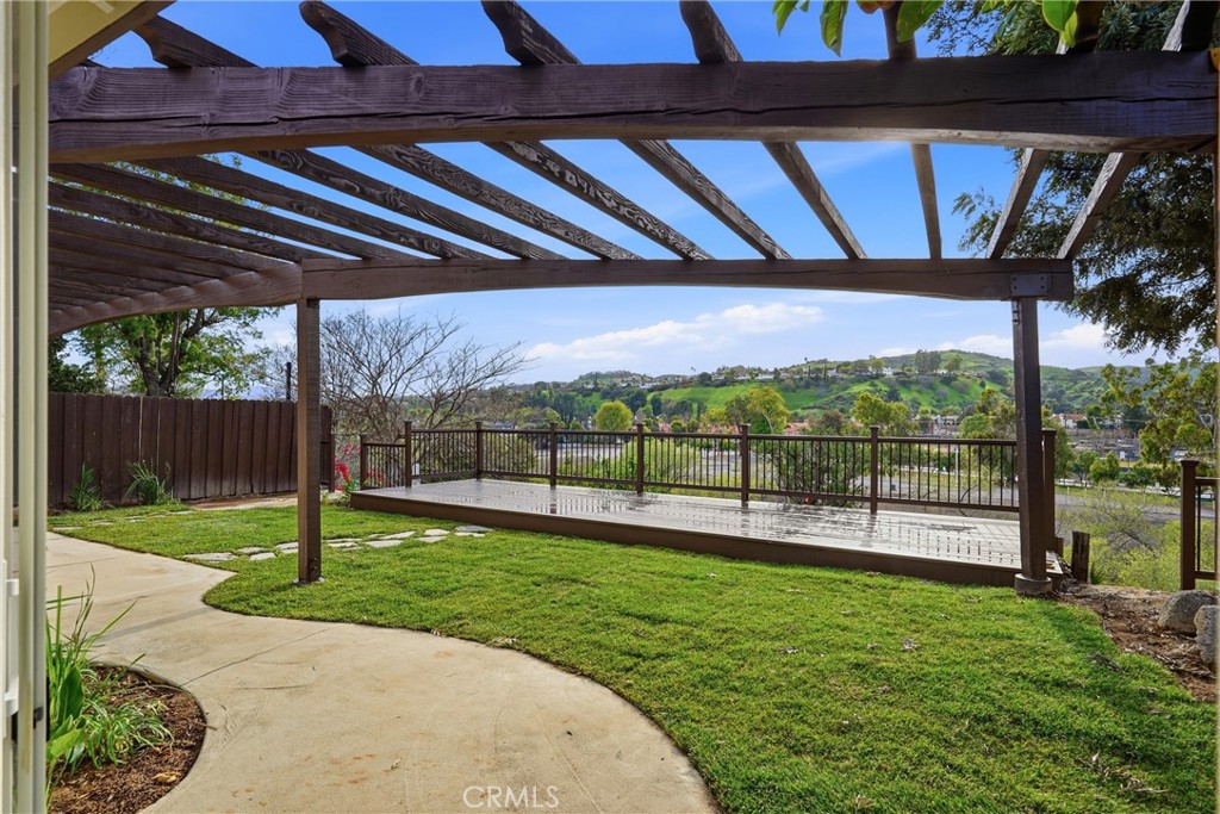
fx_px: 627
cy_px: 407
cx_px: 610
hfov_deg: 88.4
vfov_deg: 66.0
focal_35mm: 18
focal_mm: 18.5
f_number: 8
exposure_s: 1/1000
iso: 125
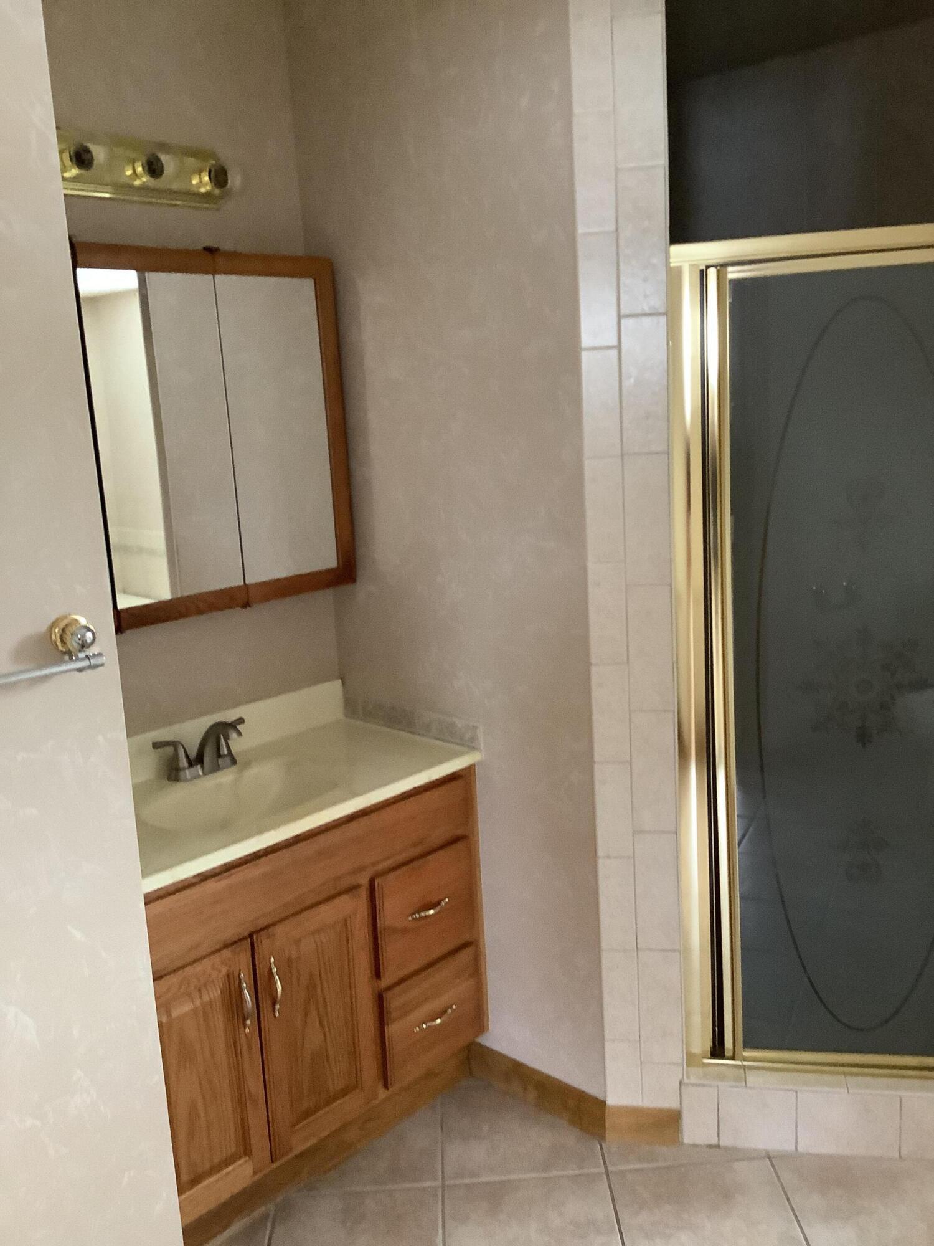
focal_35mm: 31
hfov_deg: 45.4
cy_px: 623
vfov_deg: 58.4
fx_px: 1115
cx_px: 467
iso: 320
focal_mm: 3.3
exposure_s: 1/25
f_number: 2.4
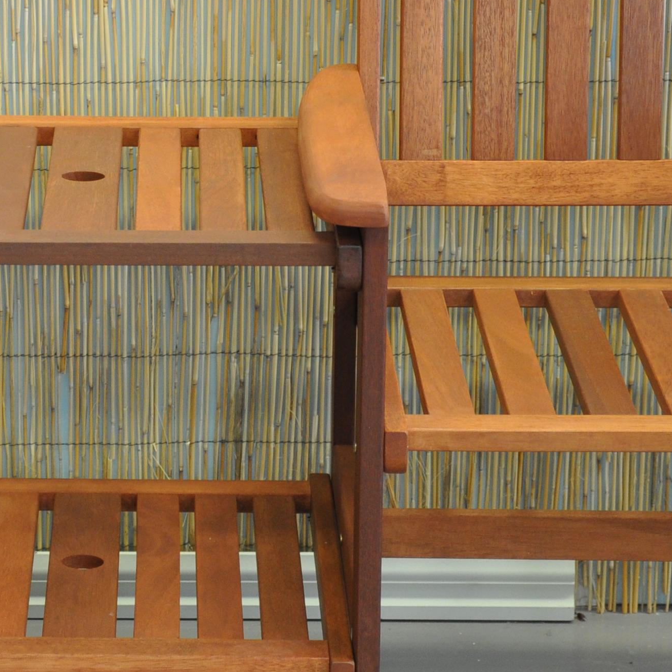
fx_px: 3844
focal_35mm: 175
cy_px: 321
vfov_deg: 10.0
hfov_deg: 10.0
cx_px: 96
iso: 450
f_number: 4.8
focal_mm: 42
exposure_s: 1/15
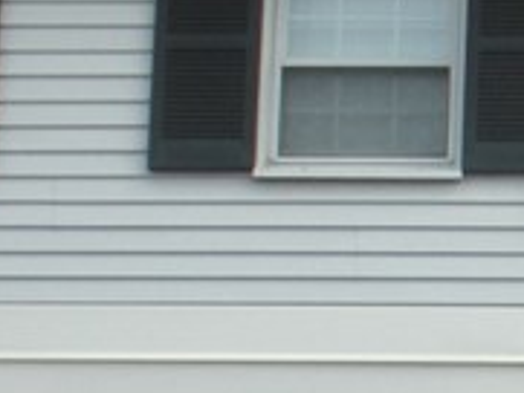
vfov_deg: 7.3
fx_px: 2999
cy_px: 676
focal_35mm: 198
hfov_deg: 9.4
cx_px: 987
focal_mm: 6.3
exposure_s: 1/318
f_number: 3.5
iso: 64
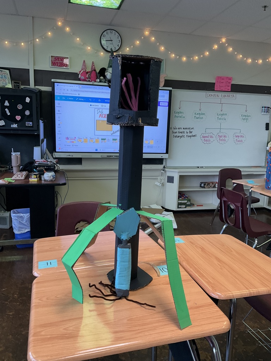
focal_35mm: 29
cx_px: 136
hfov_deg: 48.2
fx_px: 303
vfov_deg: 61.7
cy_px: 180
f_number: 1.8
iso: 100
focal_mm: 3
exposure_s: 1/60
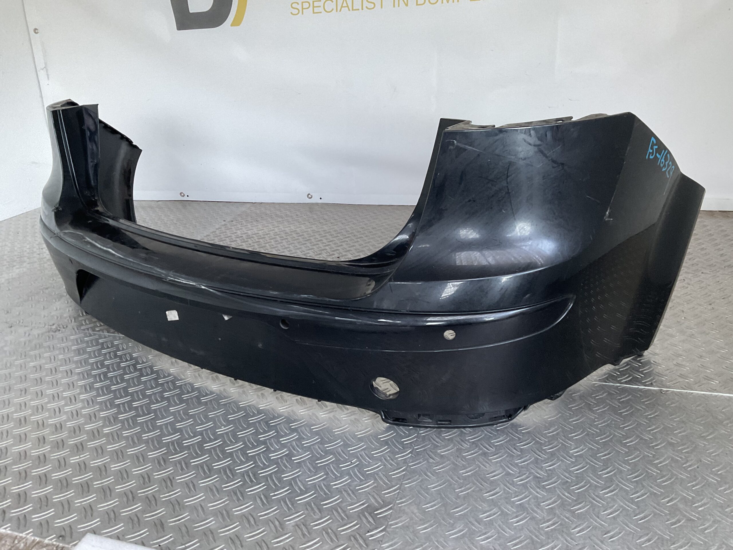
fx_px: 614
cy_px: 275
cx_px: 366
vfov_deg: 48.2
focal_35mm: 29
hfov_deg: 61.7
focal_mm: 3
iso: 100
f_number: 1.8
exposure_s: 1/50
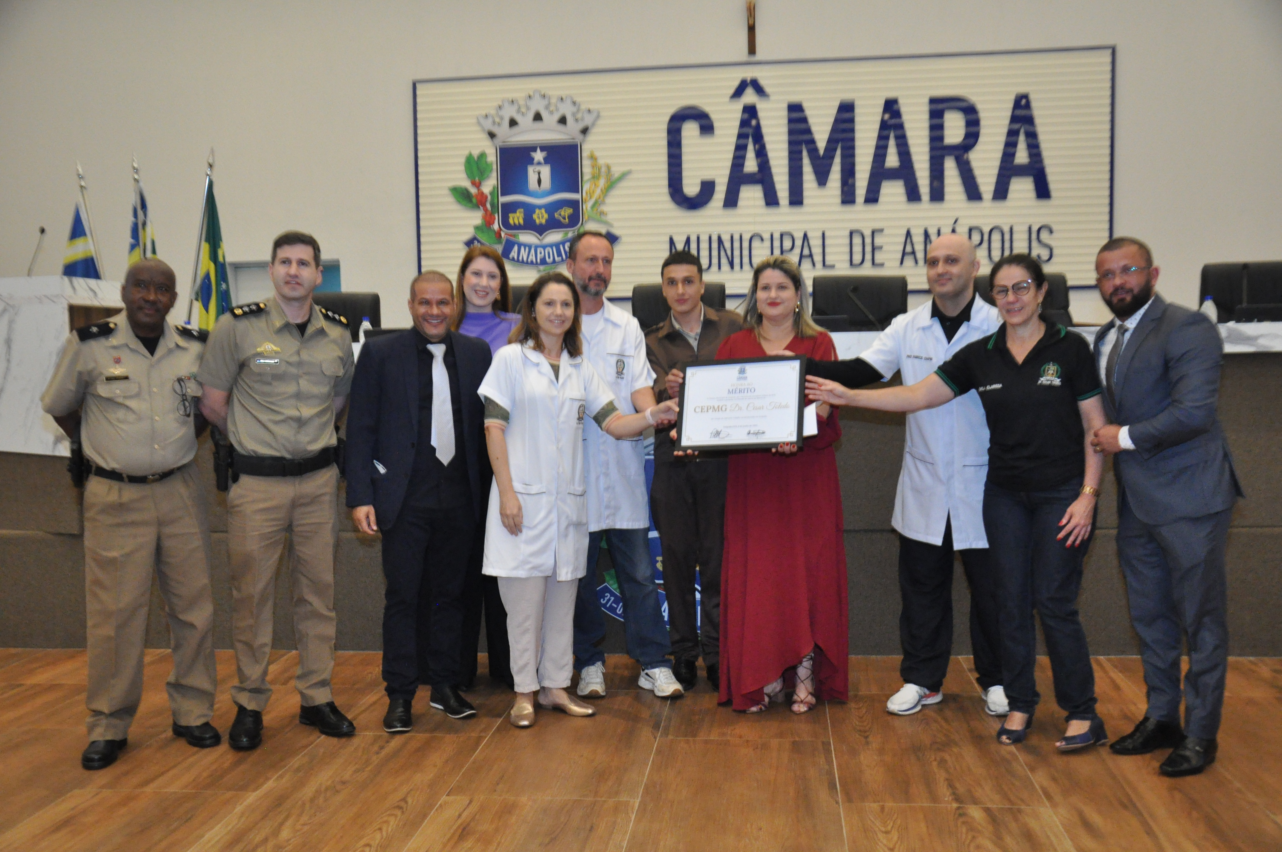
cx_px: 641
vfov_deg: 36.8
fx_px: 1280
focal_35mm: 36
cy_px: 426
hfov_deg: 53.2
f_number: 3.8
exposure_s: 1/125
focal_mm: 24
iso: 2000
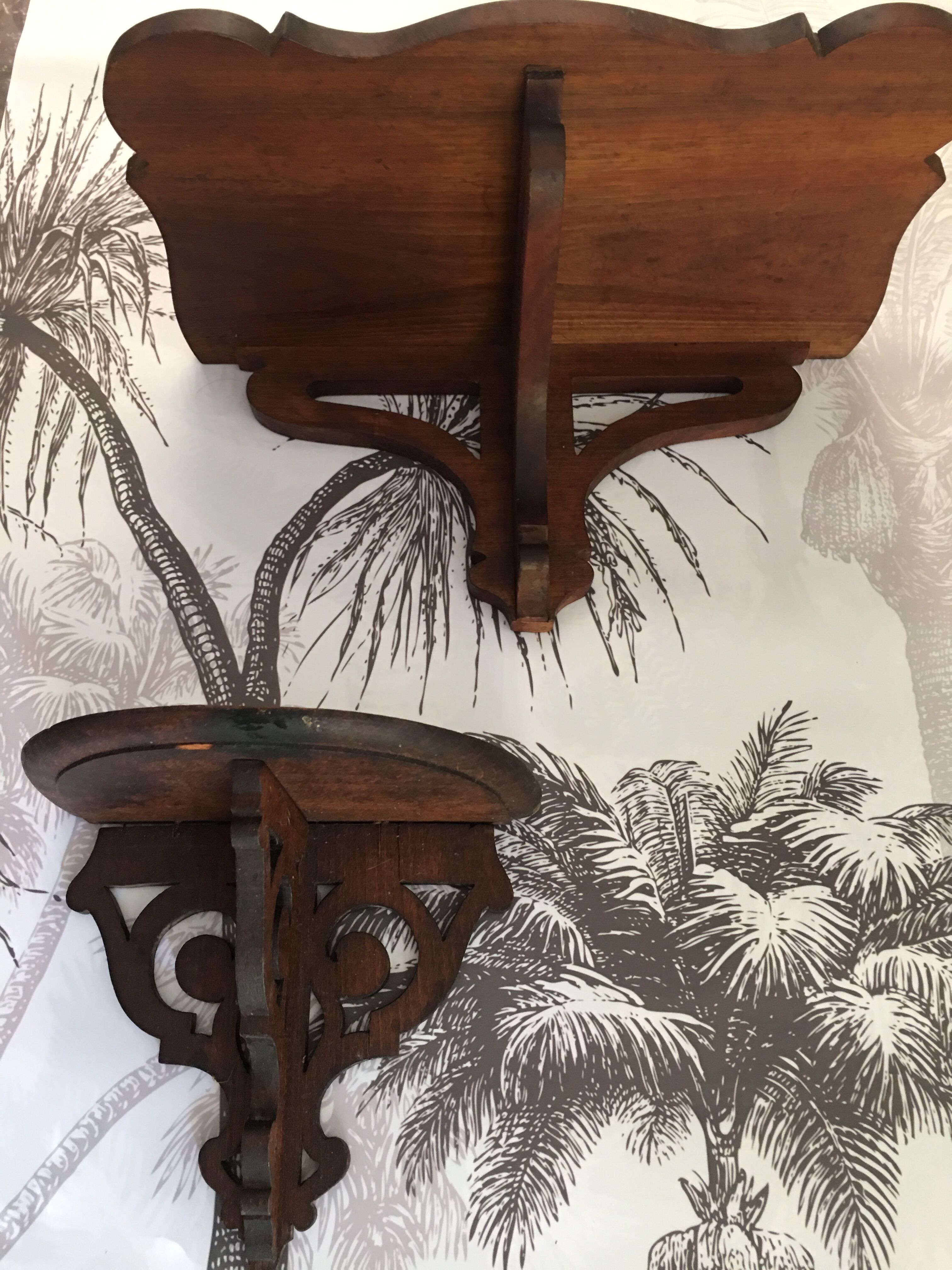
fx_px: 1063
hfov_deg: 48.2
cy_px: 635
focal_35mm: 29
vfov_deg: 61.7
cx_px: 476
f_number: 2.2
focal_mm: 4.15
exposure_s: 1/17
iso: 80
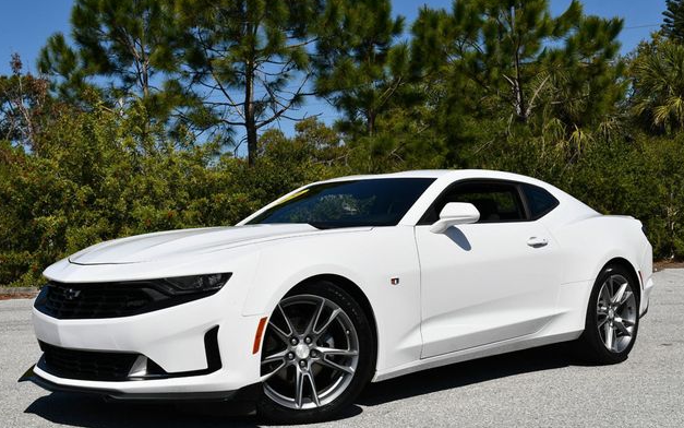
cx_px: 343
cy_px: 226
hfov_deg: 40.3
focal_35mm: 50
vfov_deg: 25.8
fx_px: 932
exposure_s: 1/400
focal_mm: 24
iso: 100
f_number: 10
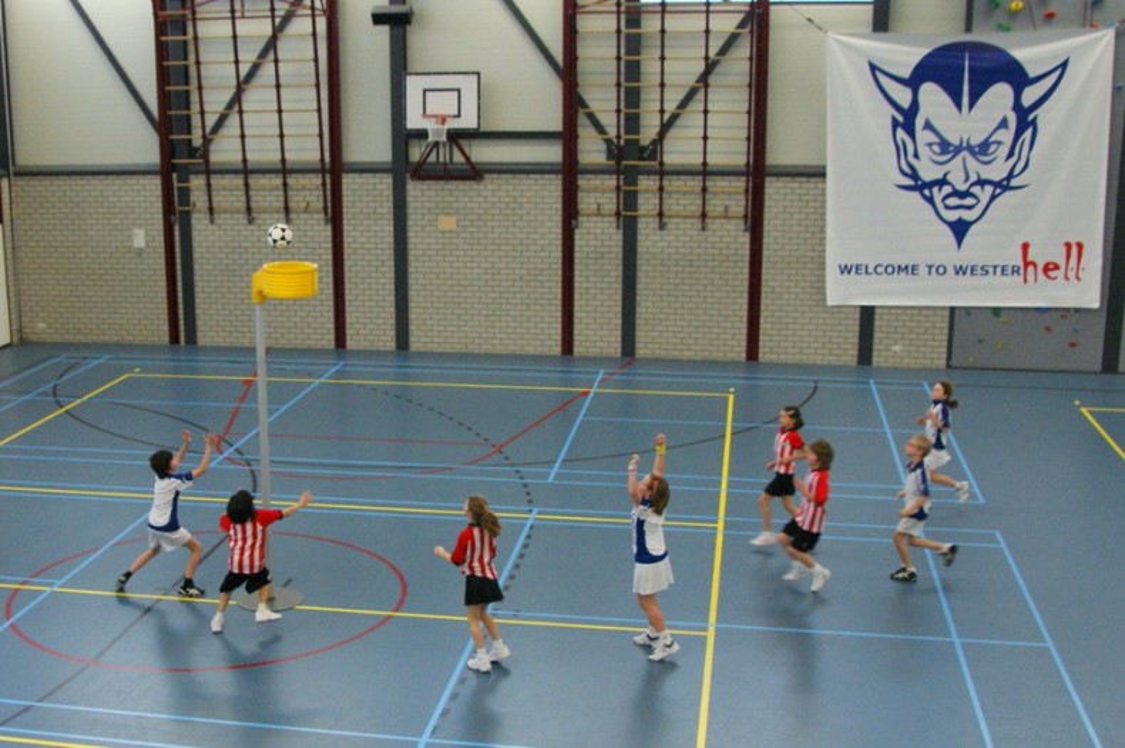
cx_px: 562
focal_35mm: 30
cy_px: 374
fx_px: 937
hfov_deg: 62.0
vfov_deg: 43.5
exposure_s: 1/100
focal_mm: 20
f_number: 5.6
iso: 800
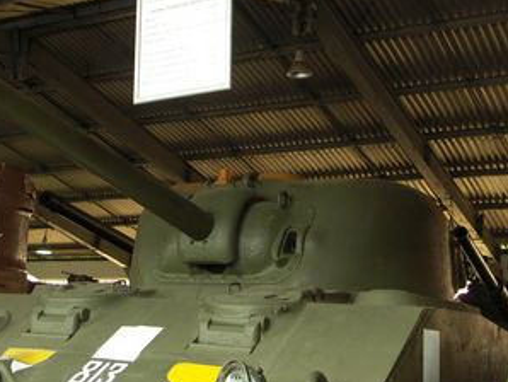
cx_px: 223
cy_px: 184
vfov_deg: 24.8
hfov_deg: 32.6
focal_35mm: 59
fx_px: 867
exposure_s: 1/8
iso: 200
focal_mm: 11.4
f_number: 3.2
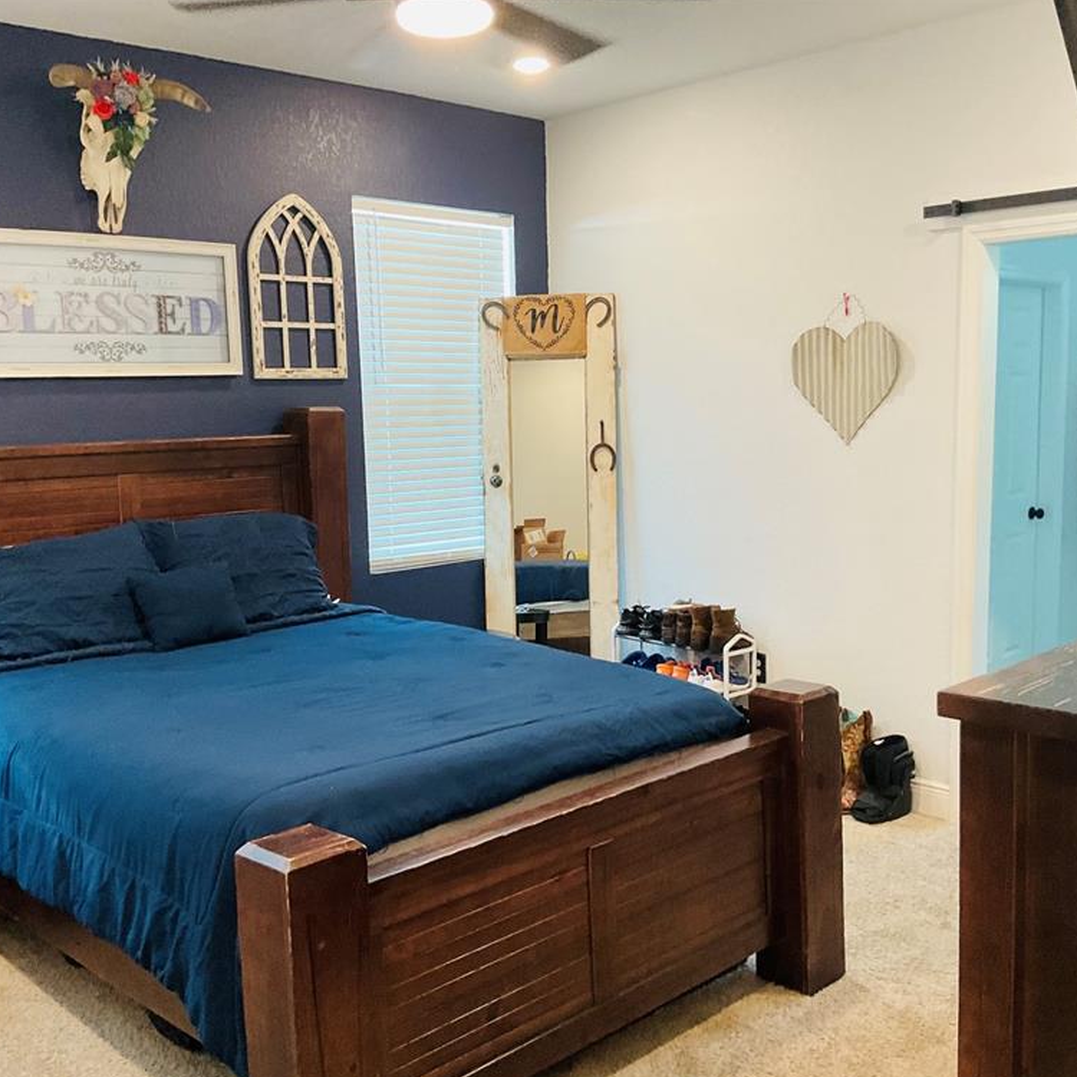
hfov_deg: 47.2
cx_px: 536
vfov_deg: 47.2
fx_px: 1232
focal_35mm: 35
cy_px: 546
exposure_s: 1/60
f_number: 1.8
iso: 160
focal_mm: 3
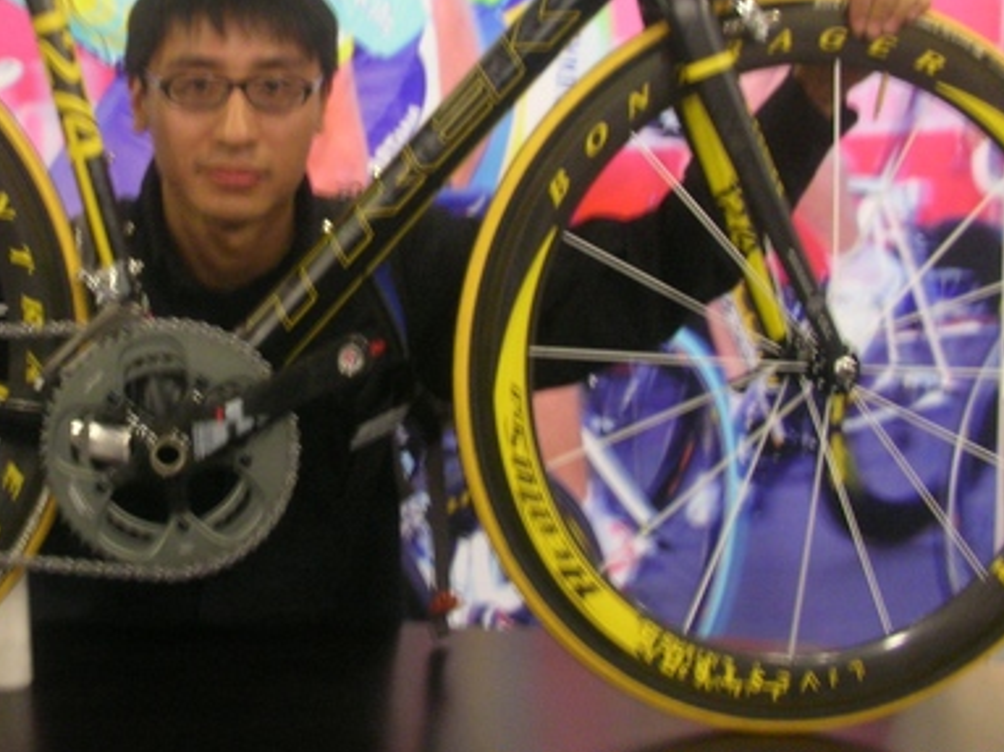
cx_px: 233
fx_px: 1856
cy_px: 237
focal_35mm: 64
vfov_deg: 22.8
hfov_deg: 29.7
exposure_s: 1/4.3
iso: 140
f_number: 3
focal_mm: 5.8
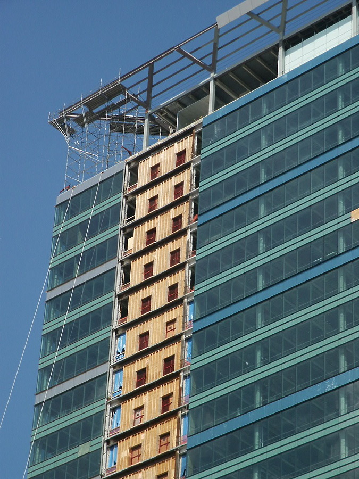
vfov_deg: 14.2
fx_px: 1922
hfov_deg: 10.7
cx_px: 180
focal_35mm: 139
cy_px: 240
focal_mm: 28.22
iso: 64
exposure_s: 1/250
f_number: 8
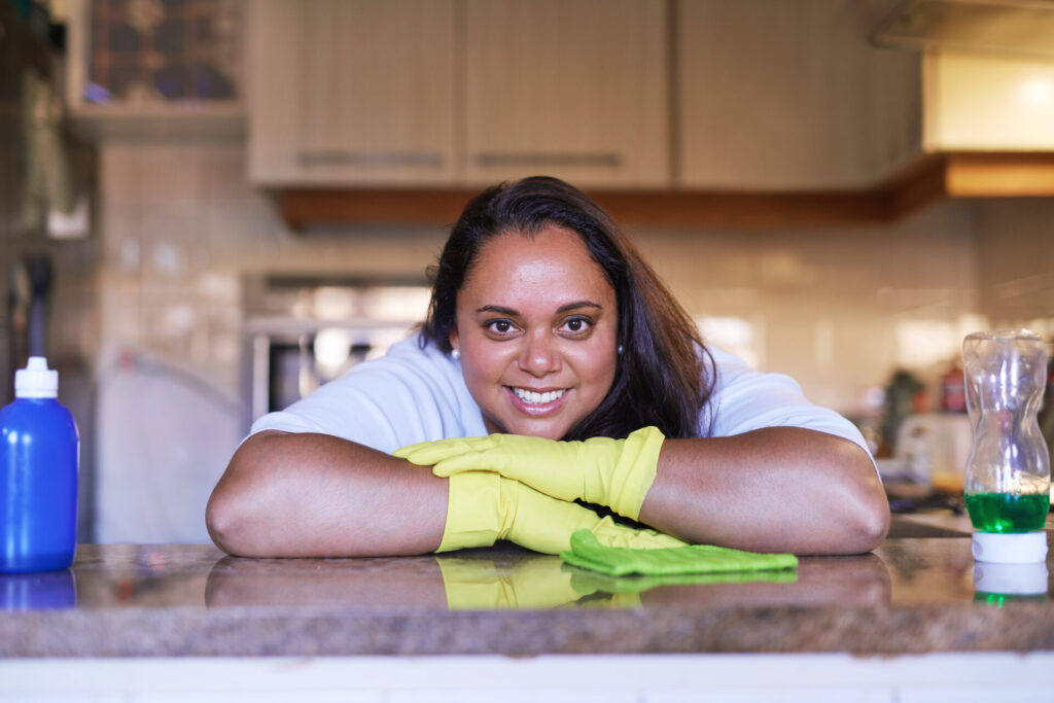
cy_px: 352
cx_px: 527
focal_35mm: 50
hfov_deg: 39.6
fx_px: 1464
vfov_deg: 27.0
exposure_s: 1/160
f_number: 1.8
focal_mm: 50
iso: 400
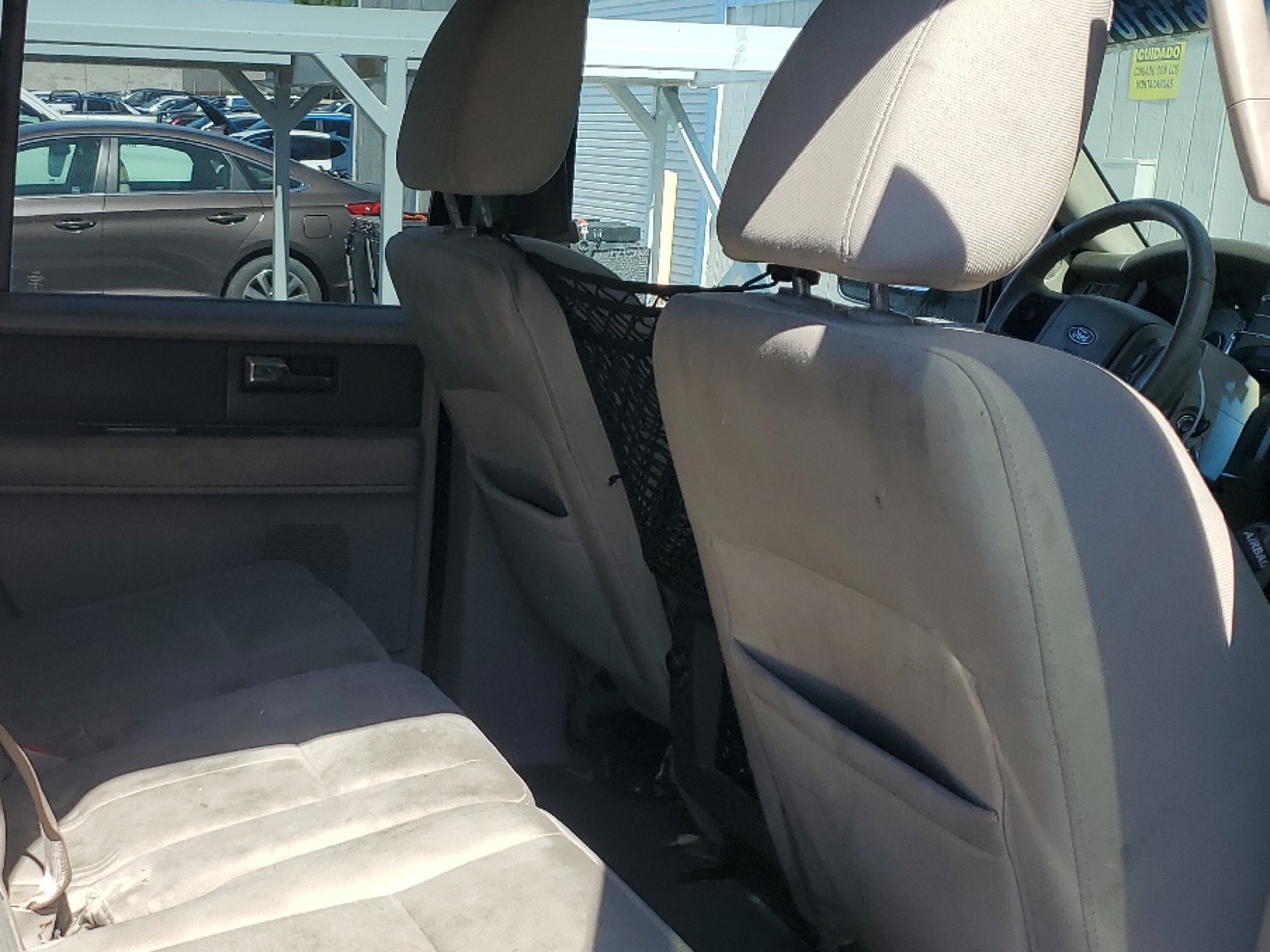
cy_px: 581
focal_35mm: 46
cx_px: 384
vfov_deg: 31.4
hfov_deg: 40.5
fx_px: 1688
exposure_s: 1/1429
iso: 50
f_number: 1.5
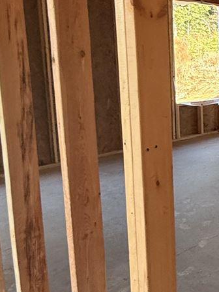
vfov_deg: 39.4
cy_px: 113
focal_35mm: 48
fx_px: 405
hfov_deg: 22.2
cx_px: 365
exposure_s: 1/99
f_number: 2.2
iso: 100
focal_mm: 2.22
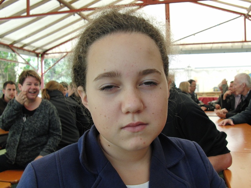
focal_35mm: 36
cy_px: 94
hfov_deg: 51.4
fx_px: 261
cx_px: 126
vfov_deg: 39.7
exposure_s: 1/160
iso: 200
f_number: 2.7
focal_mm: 7.3
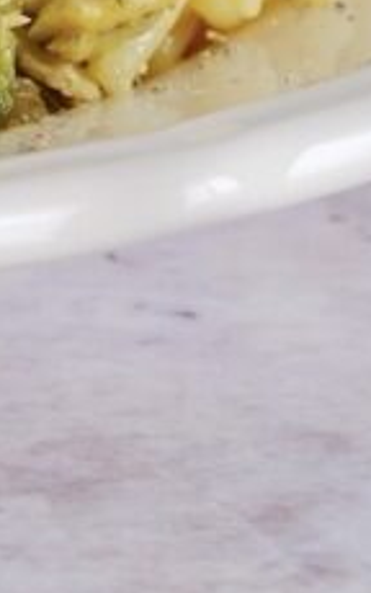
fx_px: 6156
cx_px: -464
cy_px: -178
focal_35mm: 381
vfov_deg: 5.5
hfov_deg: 3.4
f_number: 5.6
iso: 200
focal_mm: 43
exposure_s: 1/5
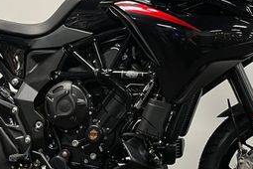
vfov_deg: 20.0
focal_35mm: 68
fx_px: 478
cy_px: 74
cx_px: 117
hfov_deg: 29.6
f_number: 1.6
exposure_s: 1/50
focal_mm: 5.1
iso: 100
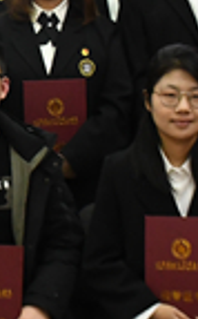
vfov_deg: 11.7
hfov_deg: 7.1
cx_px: -162
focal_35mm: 178
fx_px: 1541
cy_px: 31
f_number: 3.8
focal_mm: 26
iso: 2800
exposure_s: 1/40
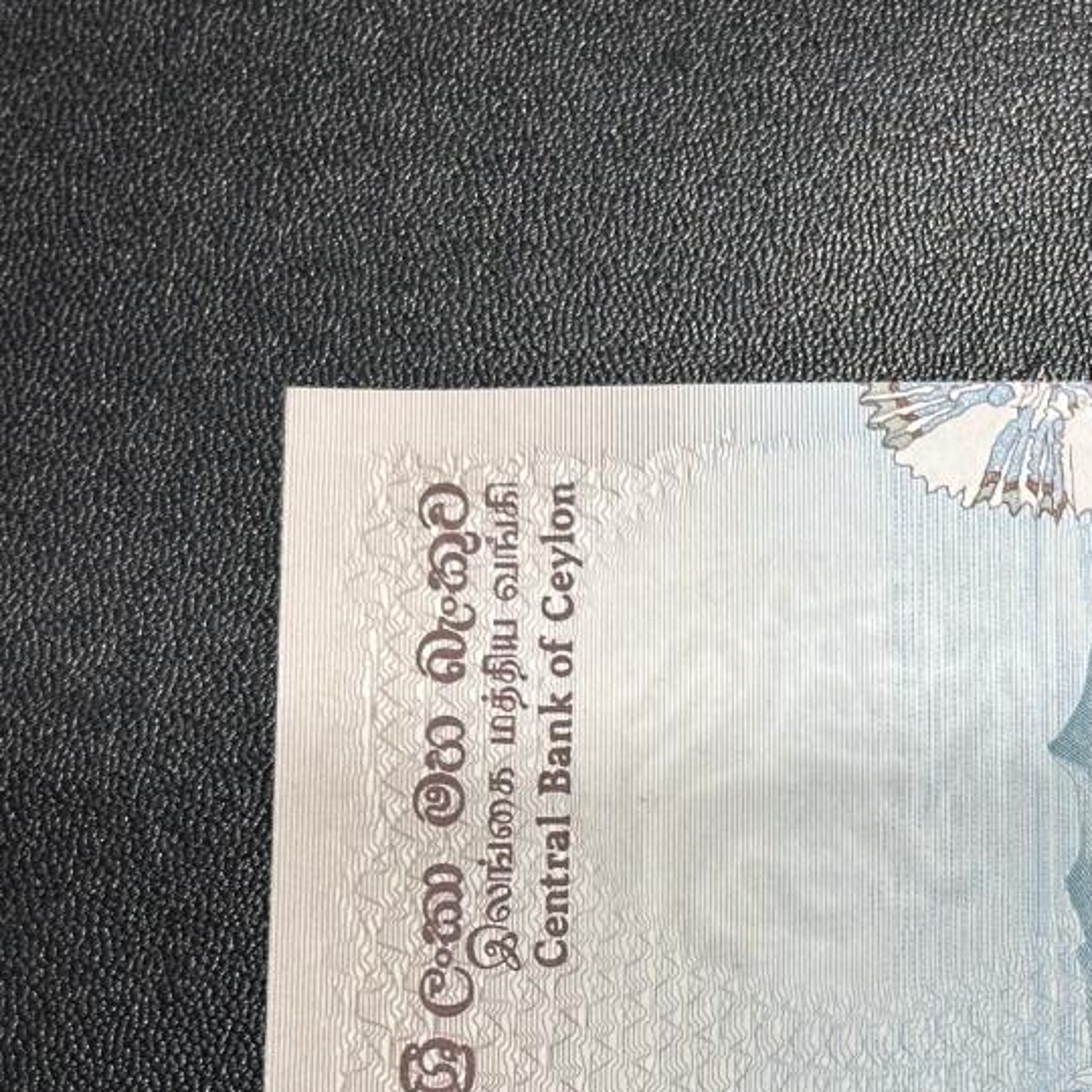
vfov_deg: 15.7
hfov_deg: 15.3
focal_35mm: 110
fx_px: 3926
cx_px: 1321
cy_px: 920
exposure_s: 1/50
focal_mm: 6.86
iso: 100
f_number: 1.78
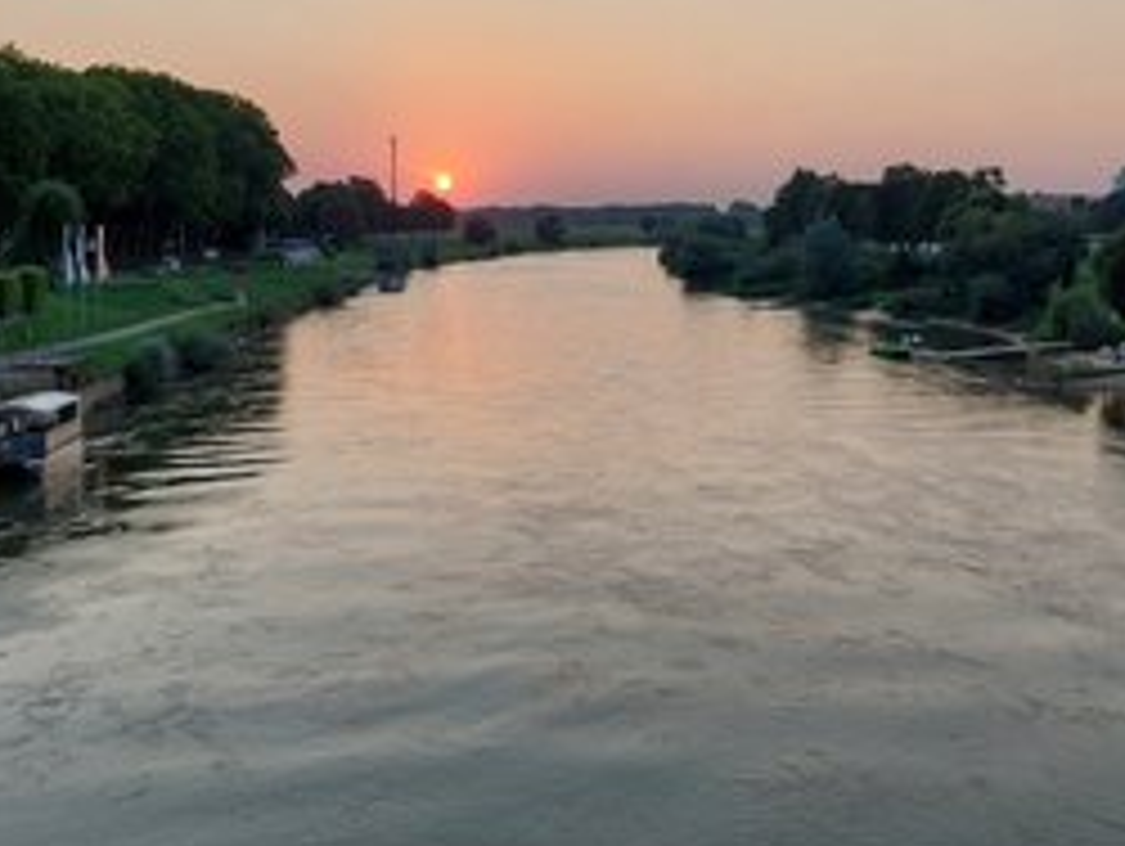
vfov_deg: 35.5
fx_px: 1301
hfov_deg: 46.6
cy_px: 248
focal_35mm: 40
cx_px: 662
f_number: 1.8
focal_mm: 5.23
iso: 40
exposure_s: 1/262
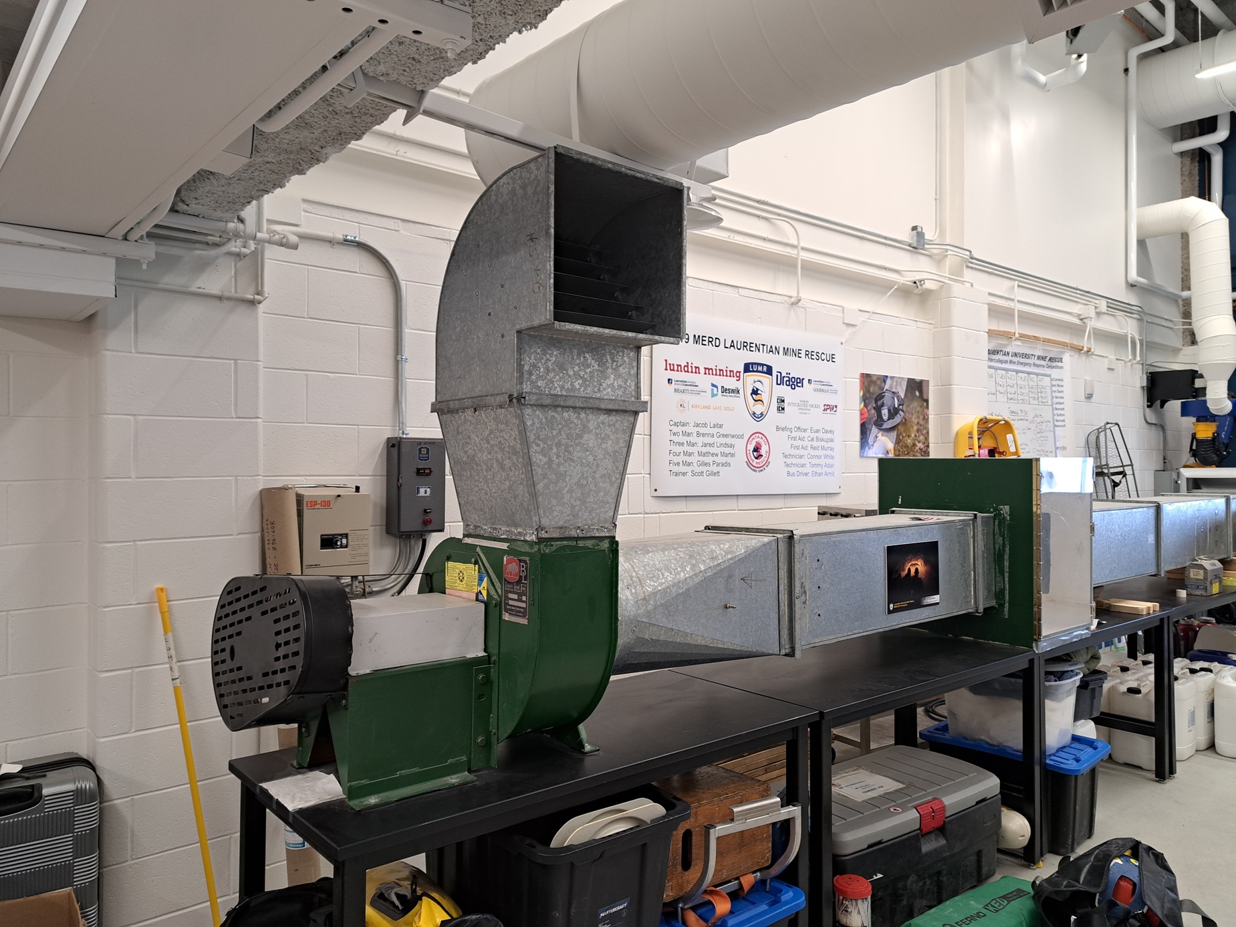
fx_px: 857
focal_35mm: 24
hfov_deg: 71.6
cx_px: 618
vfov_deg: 56.8
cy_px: 464
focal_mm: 5.23
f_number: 1.8
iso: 100
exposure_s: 1/60
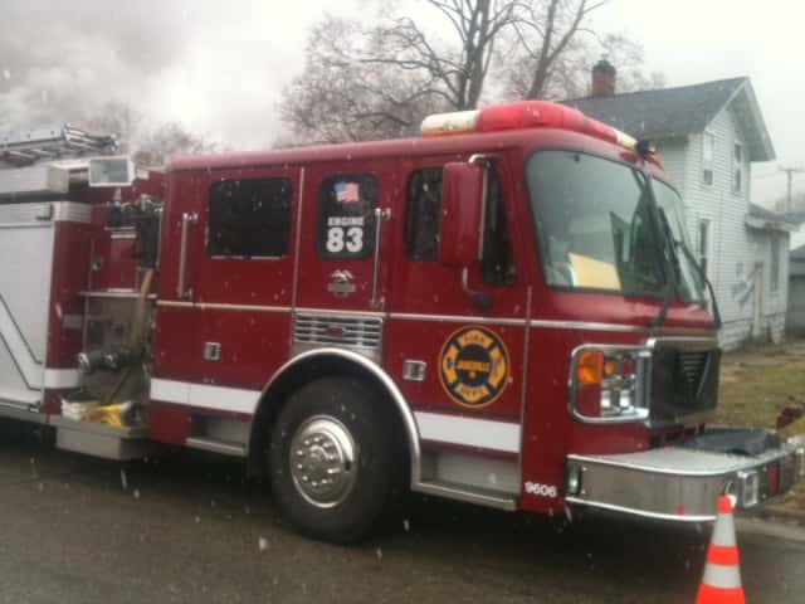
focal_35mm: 35
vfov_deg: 40.7
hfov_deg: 52.6
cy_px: 302
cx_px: 402
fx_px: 814
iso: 64
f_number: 2.8
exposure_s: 1/137
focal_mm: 3.85
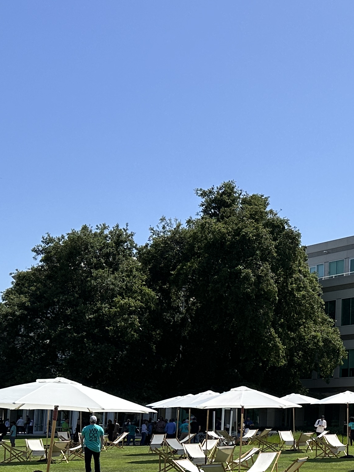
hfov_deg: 20.9
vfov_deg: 30.5
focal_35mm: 63
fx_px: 859
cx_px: 475
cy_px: 307
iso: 80
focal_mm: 6.86
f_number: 1.78
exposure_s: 1/5263
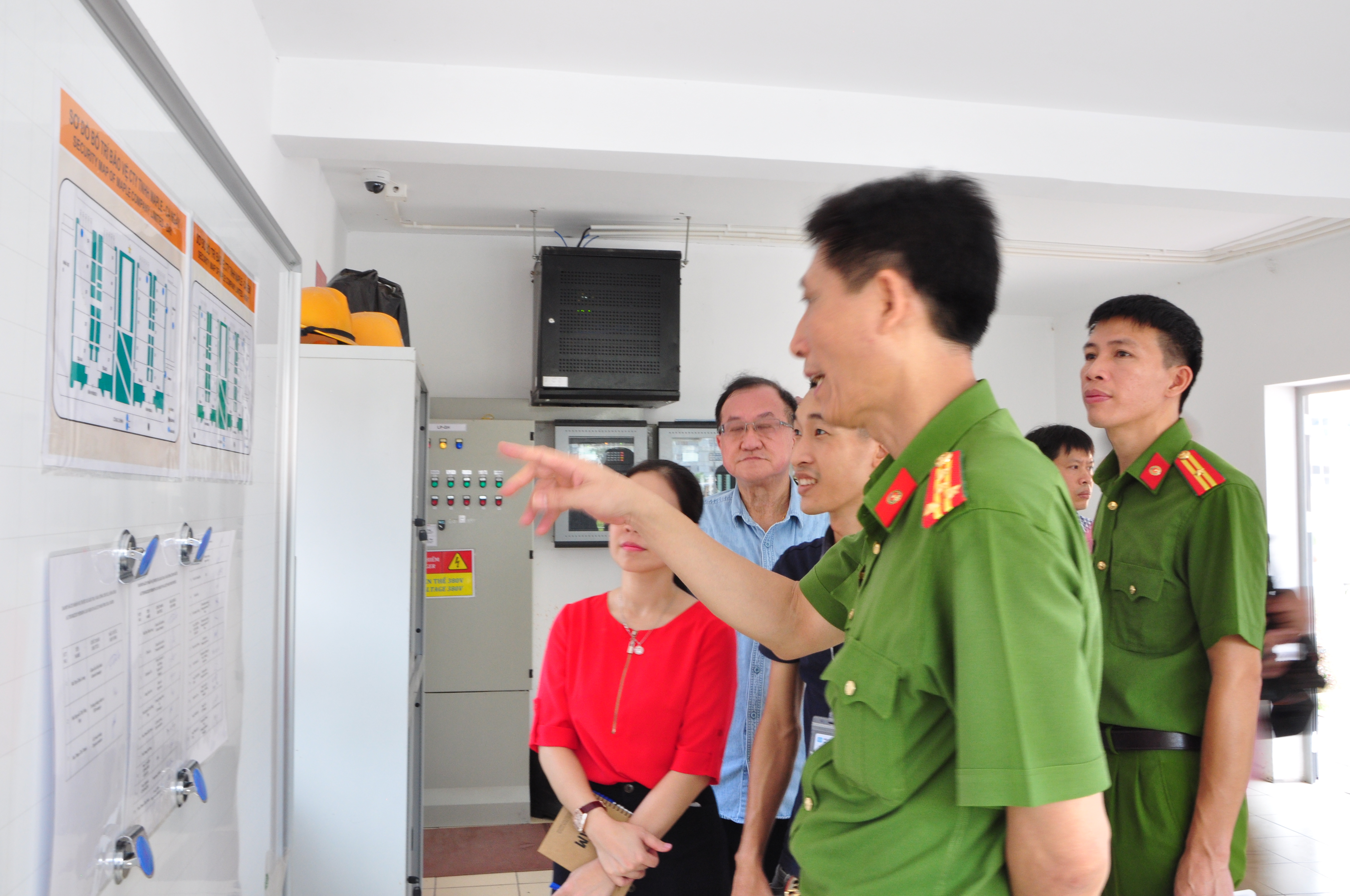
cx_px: 675
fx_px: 1180
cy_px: 448
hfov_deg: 59.6
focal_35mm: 32
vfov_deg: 41.6
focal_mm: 21
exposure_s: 1/15
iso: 640
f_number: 14
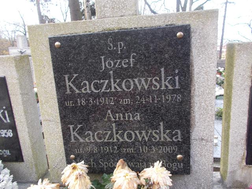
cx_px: 126
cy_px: 94
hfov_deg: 67.3
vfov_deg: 53.1
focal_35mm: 26
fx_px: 189
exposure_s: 1/30
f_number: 3.2
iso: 80
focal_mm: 4.6
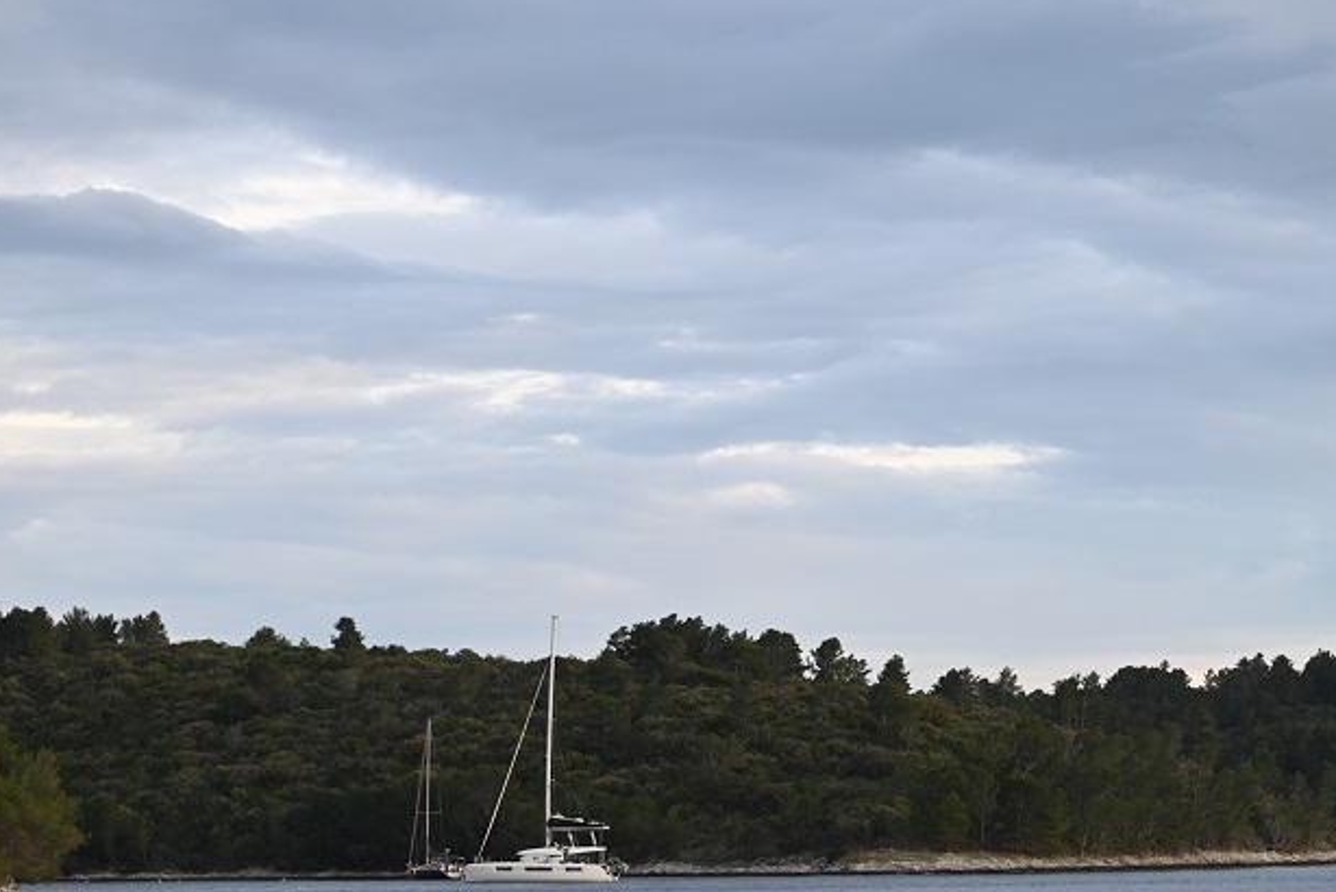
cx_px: 812
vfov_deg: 11.8
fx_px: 4307
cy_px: 572
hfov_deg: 17.6
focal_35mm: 116
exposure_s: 1/500
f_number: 4.5
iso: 400
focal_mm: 75
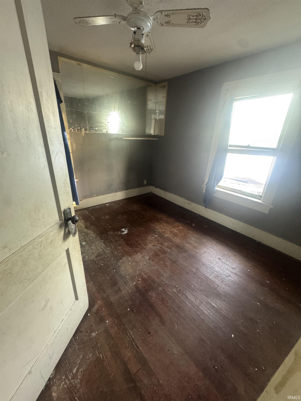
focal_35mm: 14
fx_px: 162
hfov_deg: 85.7
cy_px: 200
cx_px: 150
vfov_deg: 102.1
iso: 640
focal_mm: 2.22
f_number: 2.2
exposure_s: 1/60
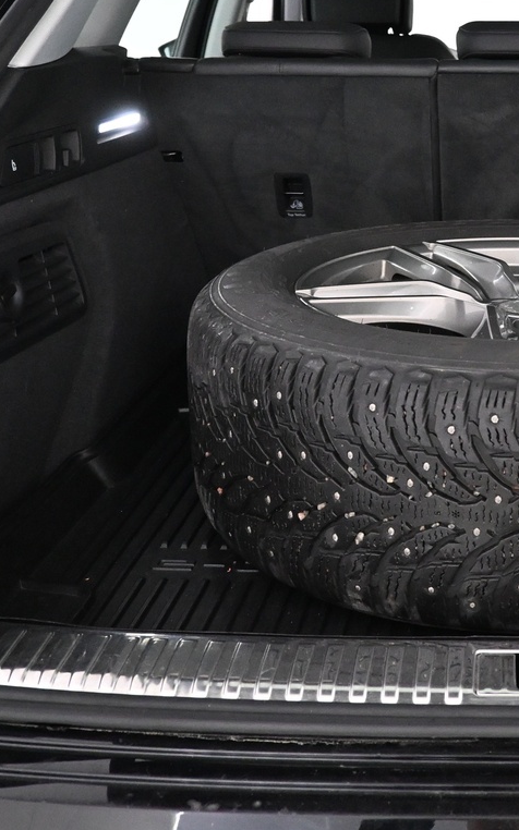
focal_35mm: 52
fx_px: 1177
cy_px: 260
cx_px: 527
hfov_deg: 23.7
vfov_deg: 38.3
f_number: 3.5
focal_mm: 16
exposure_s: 1/60
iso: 3200
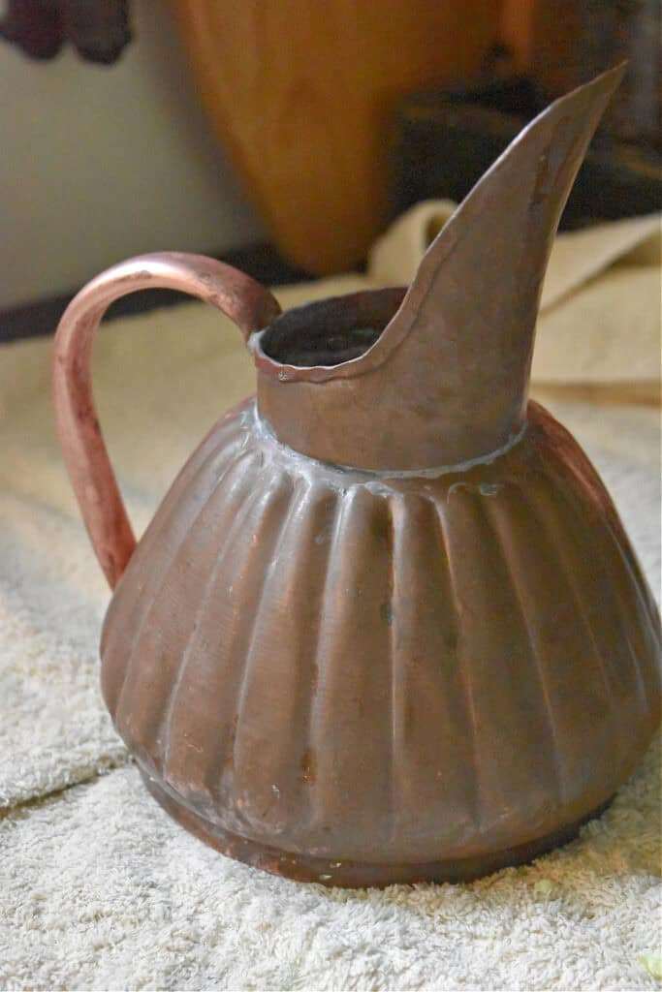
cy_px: 496
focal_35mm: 68
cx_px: 331
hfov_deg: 20.2
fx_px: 1861
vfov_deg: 29.9
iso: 10000
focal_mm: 45
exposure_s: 1/60
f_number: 5
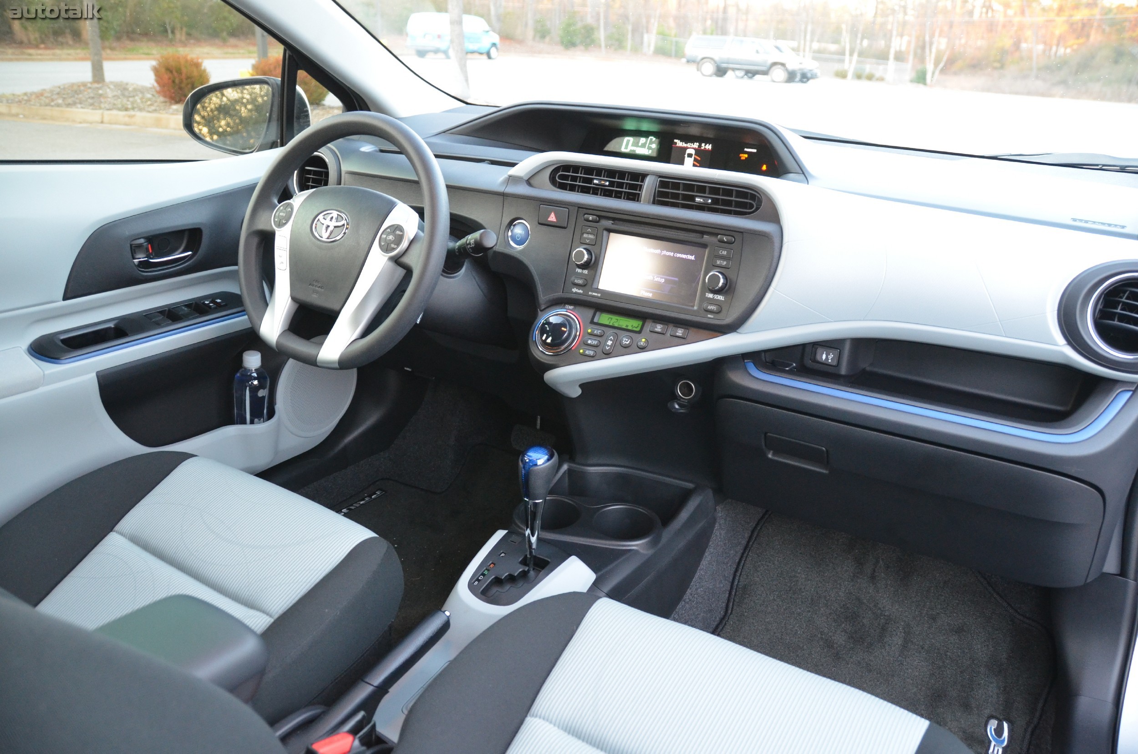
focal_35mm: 27
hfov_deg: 67.5
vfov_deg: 47.7
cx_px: 569
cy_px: 377
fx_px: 852
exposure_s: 1/30
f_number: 3.5
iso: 1600
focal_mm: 18
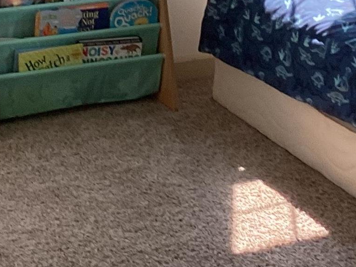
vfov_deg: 11.4
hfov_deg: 15.8
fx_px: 1275
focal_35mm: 124
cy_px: -159
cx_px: 283
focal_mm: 3.3
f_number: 2.4
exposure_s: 1/100
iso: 50
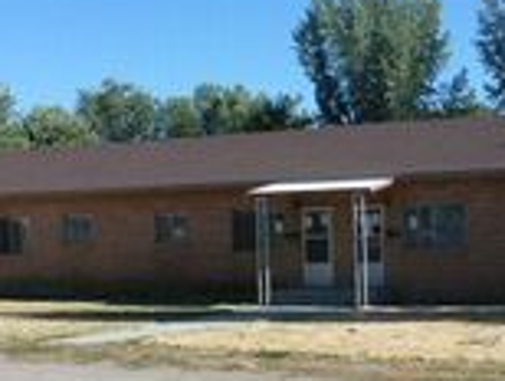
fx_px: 789
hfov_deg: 35.4
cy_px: 168
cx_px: 302
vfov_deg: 27.1
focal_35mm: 54
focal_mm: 4.3
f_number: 4
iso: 100
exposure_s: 1/500
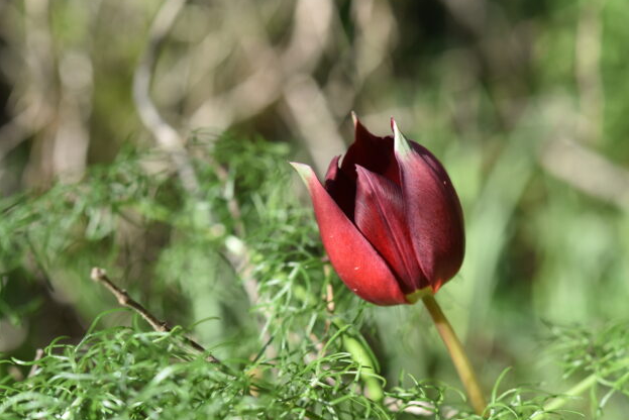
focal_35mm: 74
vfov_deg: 18.4
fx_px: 1293
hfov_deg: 27.3
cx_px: 371
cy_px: 253
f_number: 5.6
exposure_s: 1/500
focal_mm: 60
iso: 250
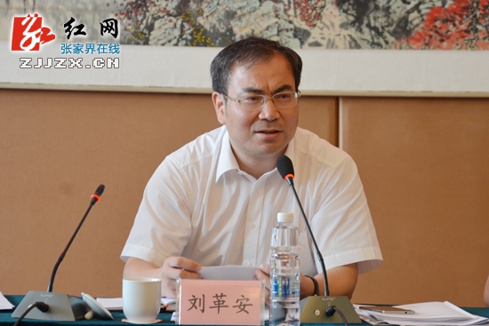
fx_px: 2140
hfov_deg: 13.0
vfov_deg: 8.7
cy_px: 163
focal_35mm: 158
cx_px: 244
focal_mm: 105
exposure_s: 1/40
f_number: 5.6
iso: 1000
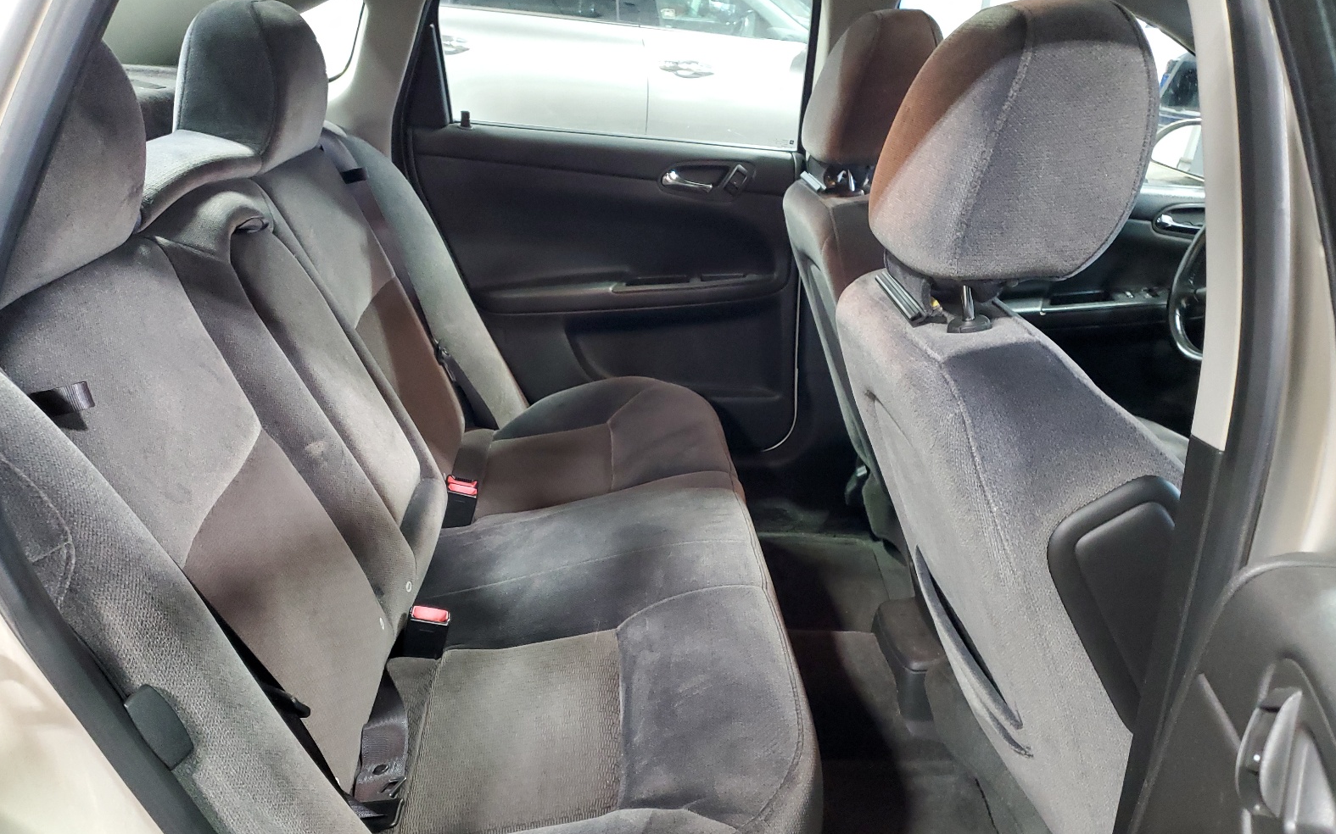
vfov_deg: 44.3
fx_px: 1019
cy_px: 492
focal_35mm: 28
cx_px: 665
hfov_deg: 66.5
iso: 318
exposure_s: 1/17
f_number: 1.5
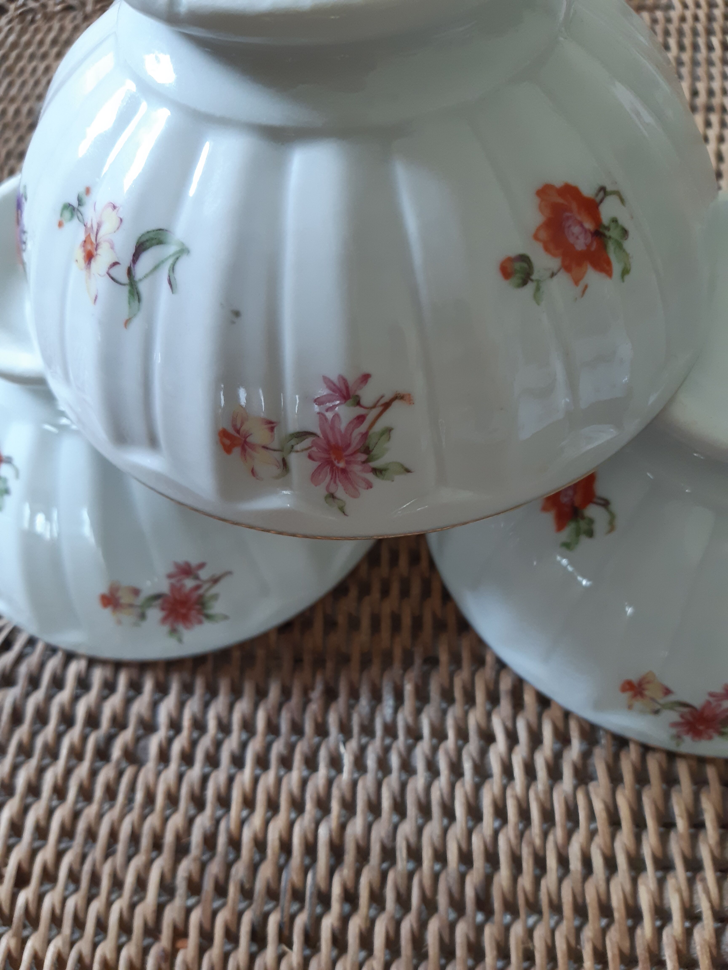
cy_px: 485
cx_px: 364
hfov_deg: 53.1
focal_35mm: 26
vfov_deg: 67.3
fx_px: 729
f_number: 1.7
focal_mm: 3.92
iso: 160
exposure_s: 1/50
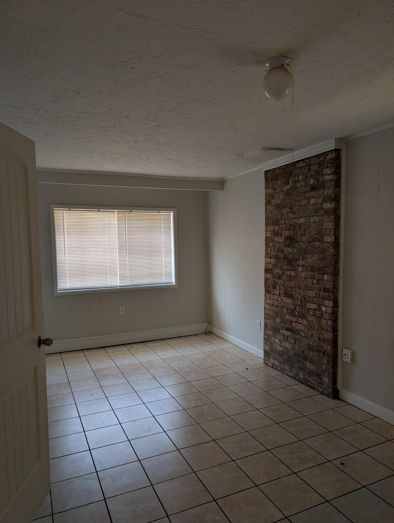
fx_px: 363
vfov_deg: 71.5
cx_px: 197
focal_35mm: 24
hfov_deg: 56.9
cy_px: 262
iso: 171
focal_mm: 6.9
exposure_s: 1/120
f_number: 1.68
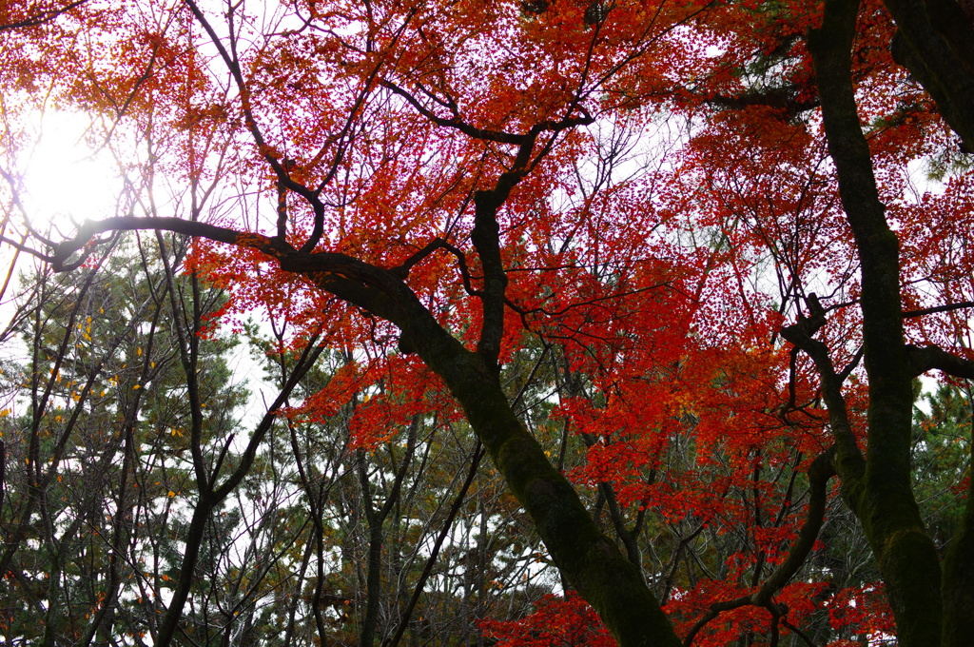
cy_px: 324
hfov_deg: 38.2
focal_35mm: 52
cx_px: 487
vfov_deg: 25.9
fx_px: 1405
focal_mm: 35
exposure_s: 1/320
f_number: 4
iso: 100
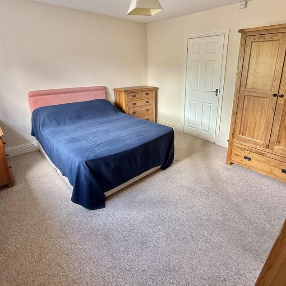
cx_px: 158
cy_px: 114
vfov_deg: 74.0
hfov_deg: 74.6
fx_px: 187
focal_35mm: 20
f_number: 2.2
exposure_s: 1/99
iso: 200
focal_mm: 2.22
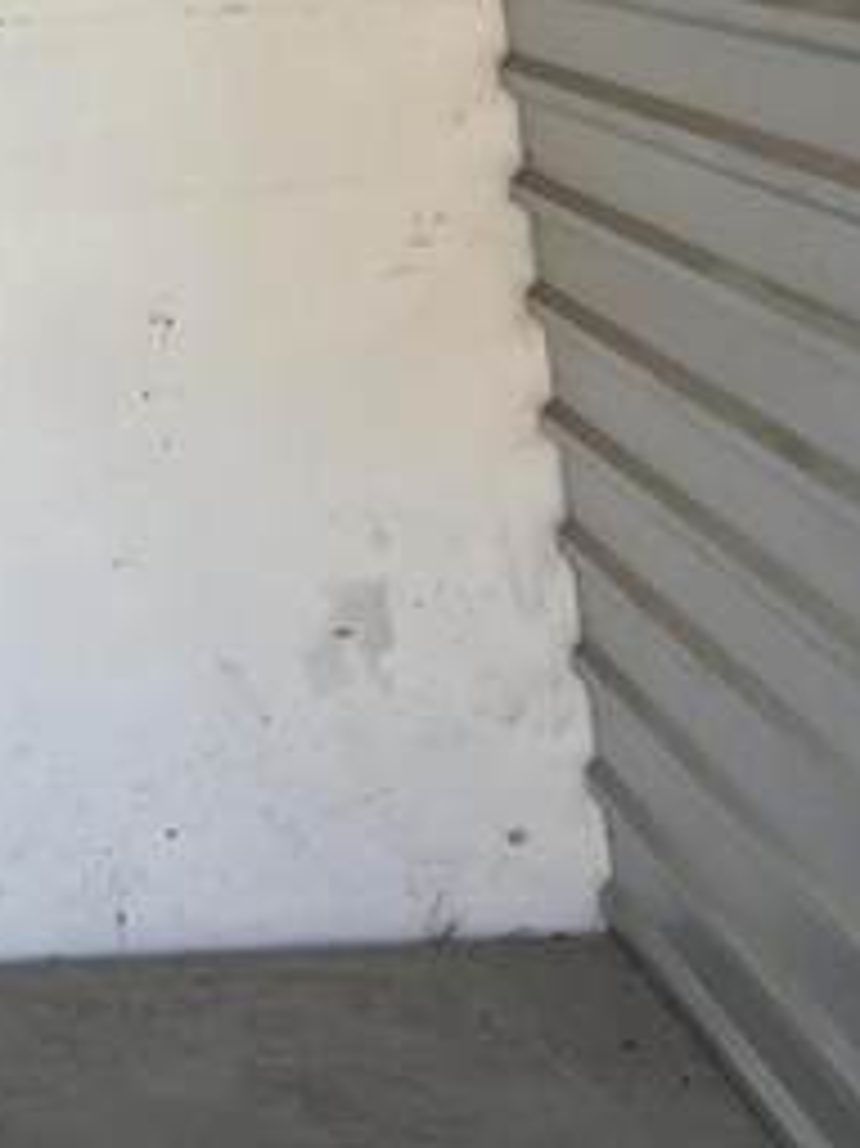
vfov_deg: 18.1
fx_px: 3249
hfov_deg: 13.8
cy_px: -509
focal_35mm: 98
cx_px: -572
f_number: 1.5
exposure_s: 1/188
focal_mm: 5.7
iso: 40
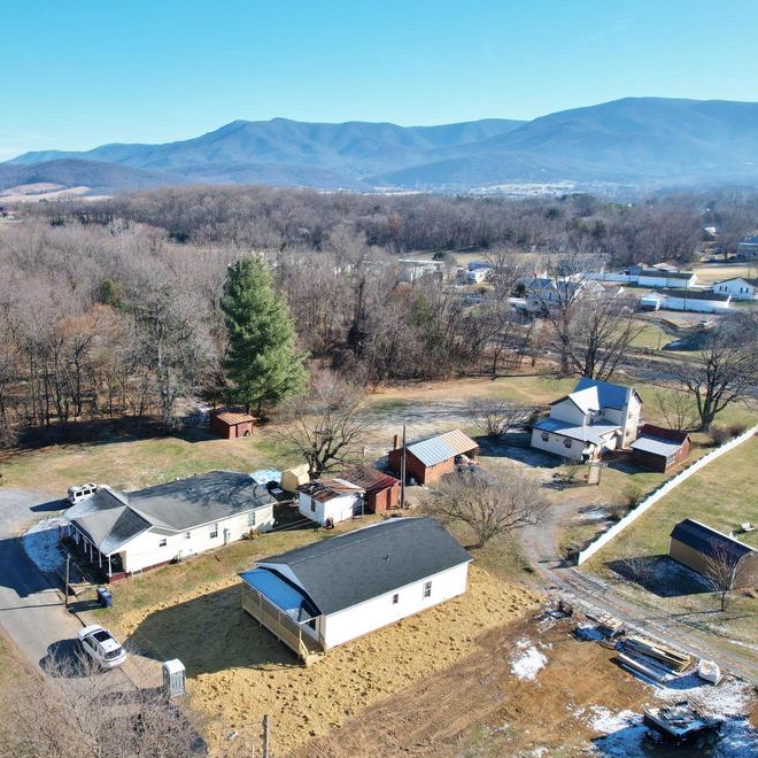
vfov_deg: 55.6
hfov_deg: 53.9
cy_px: 389
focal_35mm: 29
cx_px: 222
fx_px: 718
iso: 110
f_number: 2.8
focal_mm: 8.38
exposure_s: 1/1250
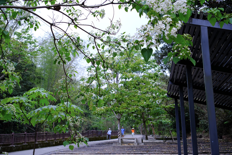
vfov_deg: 29.2
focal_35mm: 46
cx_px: 116
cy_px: 78
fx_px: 296
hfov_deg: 42.7
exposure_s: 1/250
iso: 250
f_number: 3.6
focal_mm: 30.9
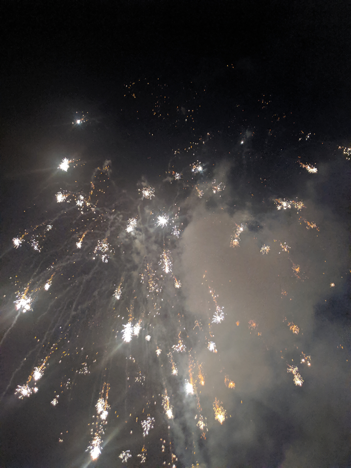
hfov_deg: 51.4
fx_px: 365
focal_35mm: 27
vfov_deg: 65.3
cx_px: 176
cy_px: 234
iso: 463
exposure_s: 1/20
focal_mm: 4.44
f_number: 1.8
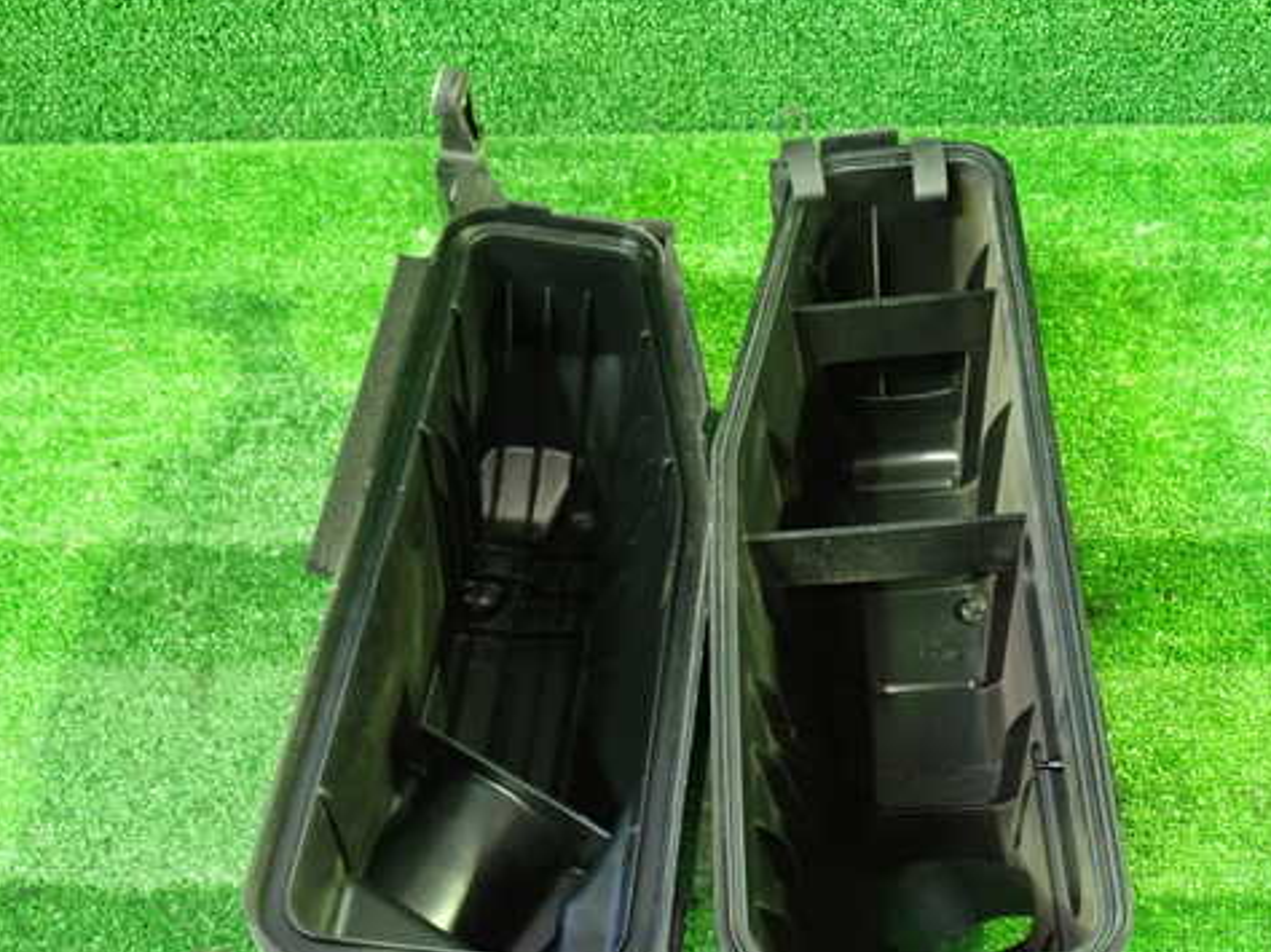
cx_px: 694
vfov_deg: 37.6
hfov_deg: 48.9
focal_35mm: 38
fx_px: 1395
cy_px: 526
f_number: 2.3
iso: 800
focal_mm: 5.4
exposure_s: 1/20
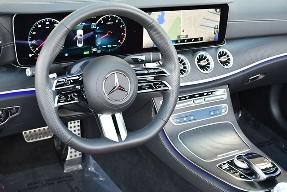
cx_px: 144
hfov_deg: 38.2
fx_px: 415
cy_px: 96
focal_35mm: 52
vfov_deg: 26.0
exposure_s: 1/160
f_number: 4.2
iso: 800
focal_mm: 26
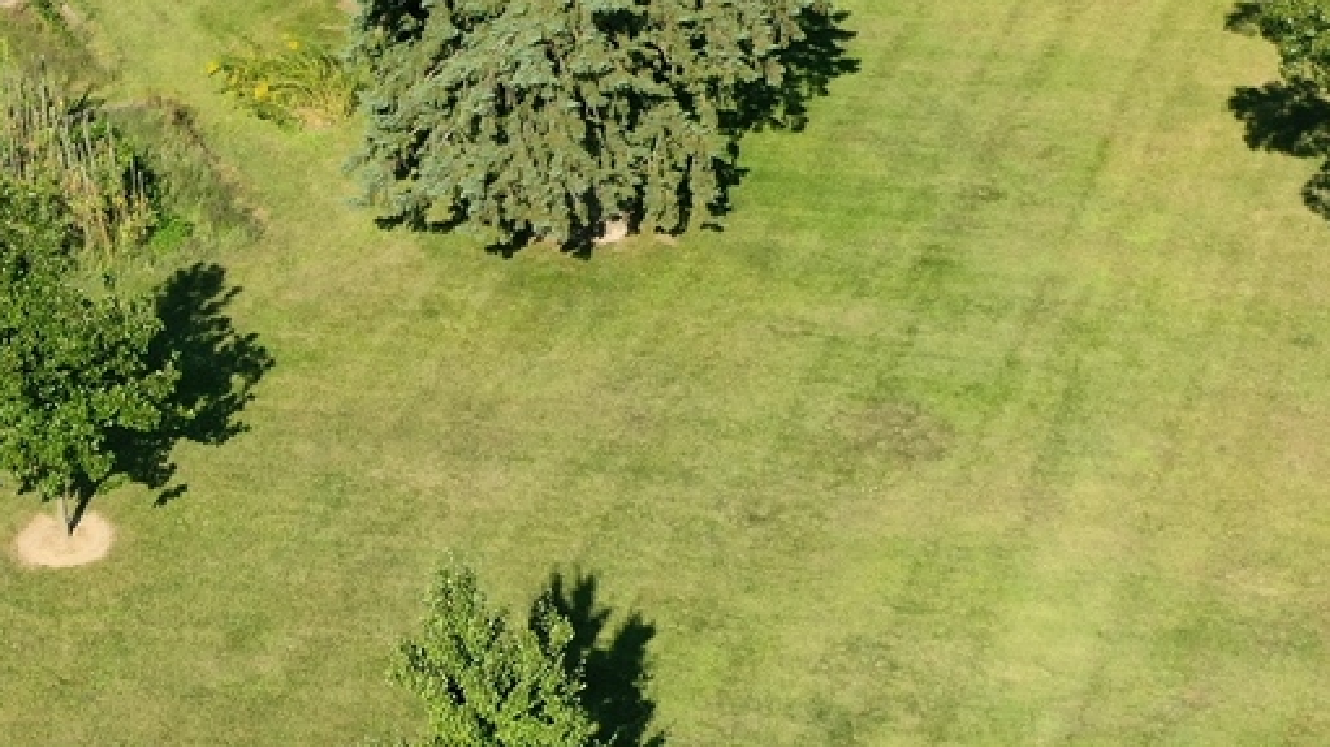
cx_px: 648
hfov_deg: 22.9
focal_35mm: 93
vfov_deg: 13.0
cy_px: 239
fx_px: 3279
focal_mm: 10.26
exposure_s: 1/500
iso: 100
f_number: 6.3
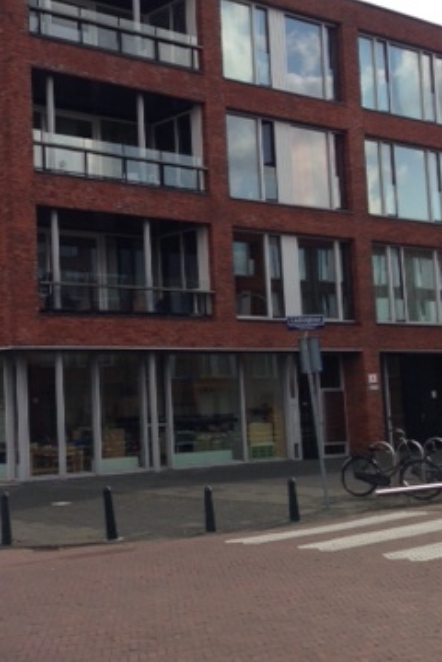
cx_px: 52
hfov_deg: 21.8
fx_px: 1123
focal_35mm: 61
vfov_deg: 32.8
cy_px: 280
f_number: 2.4
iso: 50
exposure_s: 1/935
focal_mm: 4.12
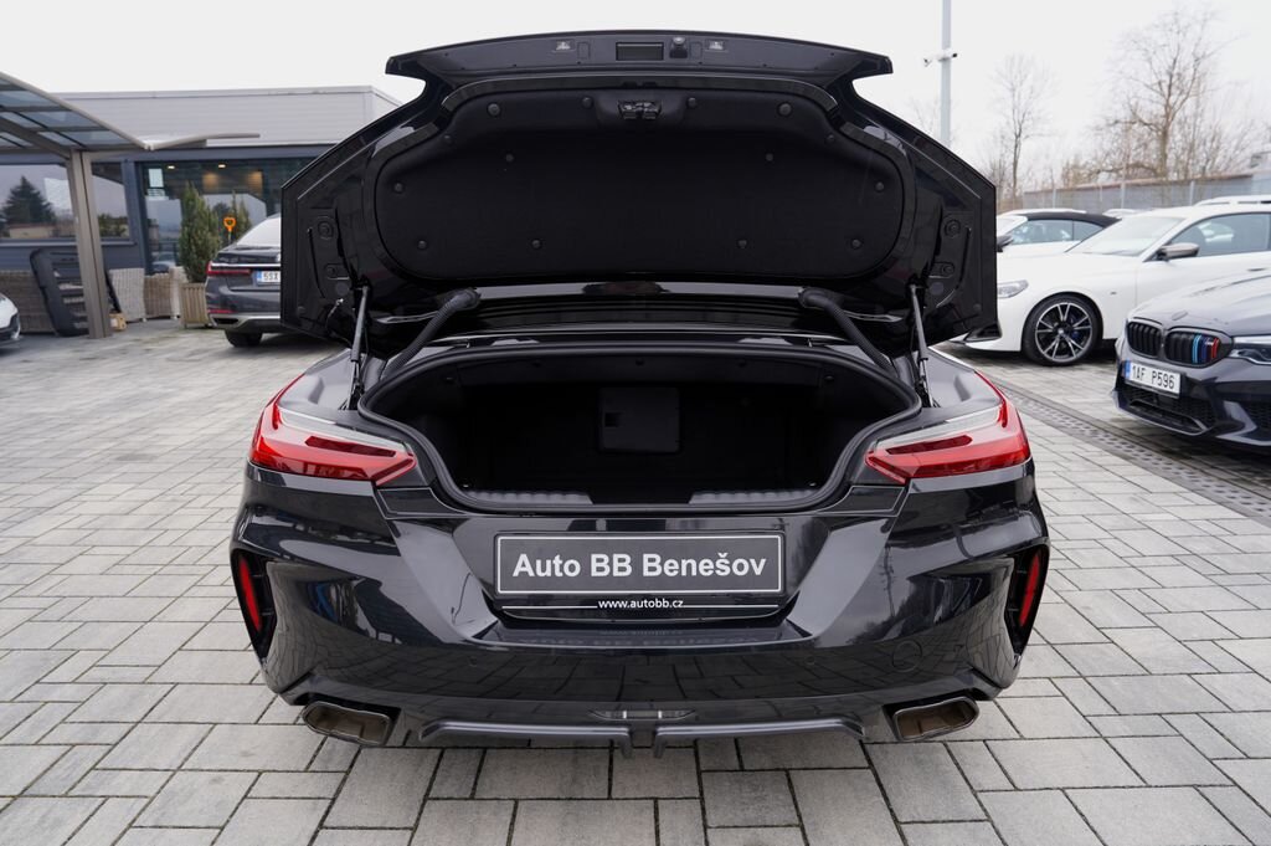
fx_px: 847
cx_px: 636
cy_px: 423
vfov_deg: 53.1
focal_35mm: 24
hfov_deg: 73.8
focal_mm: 24
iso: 100
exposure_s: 1/80
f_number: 4.5
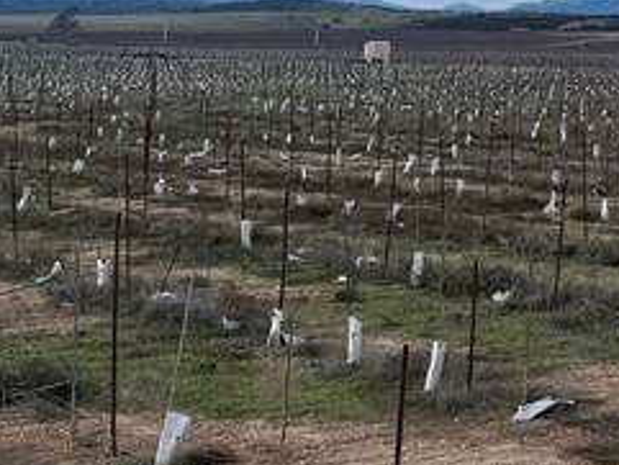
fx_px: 1825
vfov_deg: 14.4
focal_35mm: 102
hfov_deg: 16.8
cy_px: 72
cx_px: 1020
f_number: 1.78
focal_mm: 6.76
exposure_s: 1/730
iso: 80
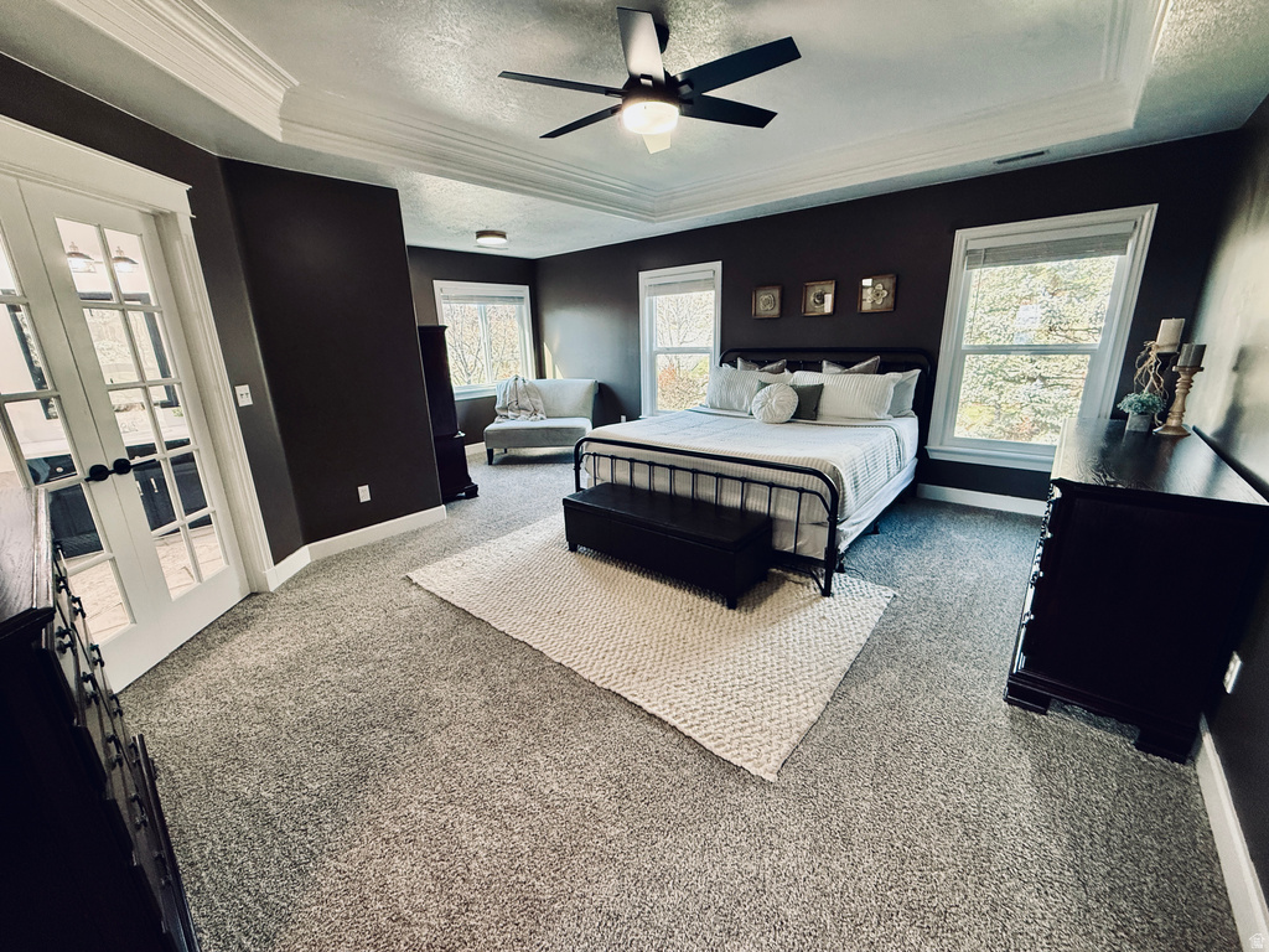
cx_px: 634
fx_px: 513
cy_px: 476
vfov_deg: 85.7
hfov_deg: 102.1
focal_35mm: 14
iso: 320
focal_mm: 2.22
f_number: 2.2
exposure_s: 1/120
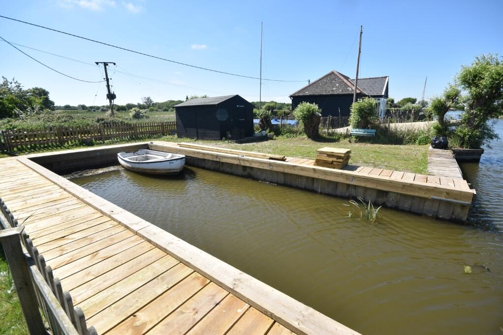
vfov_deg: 77.3
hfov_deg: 100.4
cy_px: 168
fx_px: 210
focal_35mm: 15
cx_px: 252
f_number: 9
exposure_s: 1/320
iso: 200
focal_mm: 10
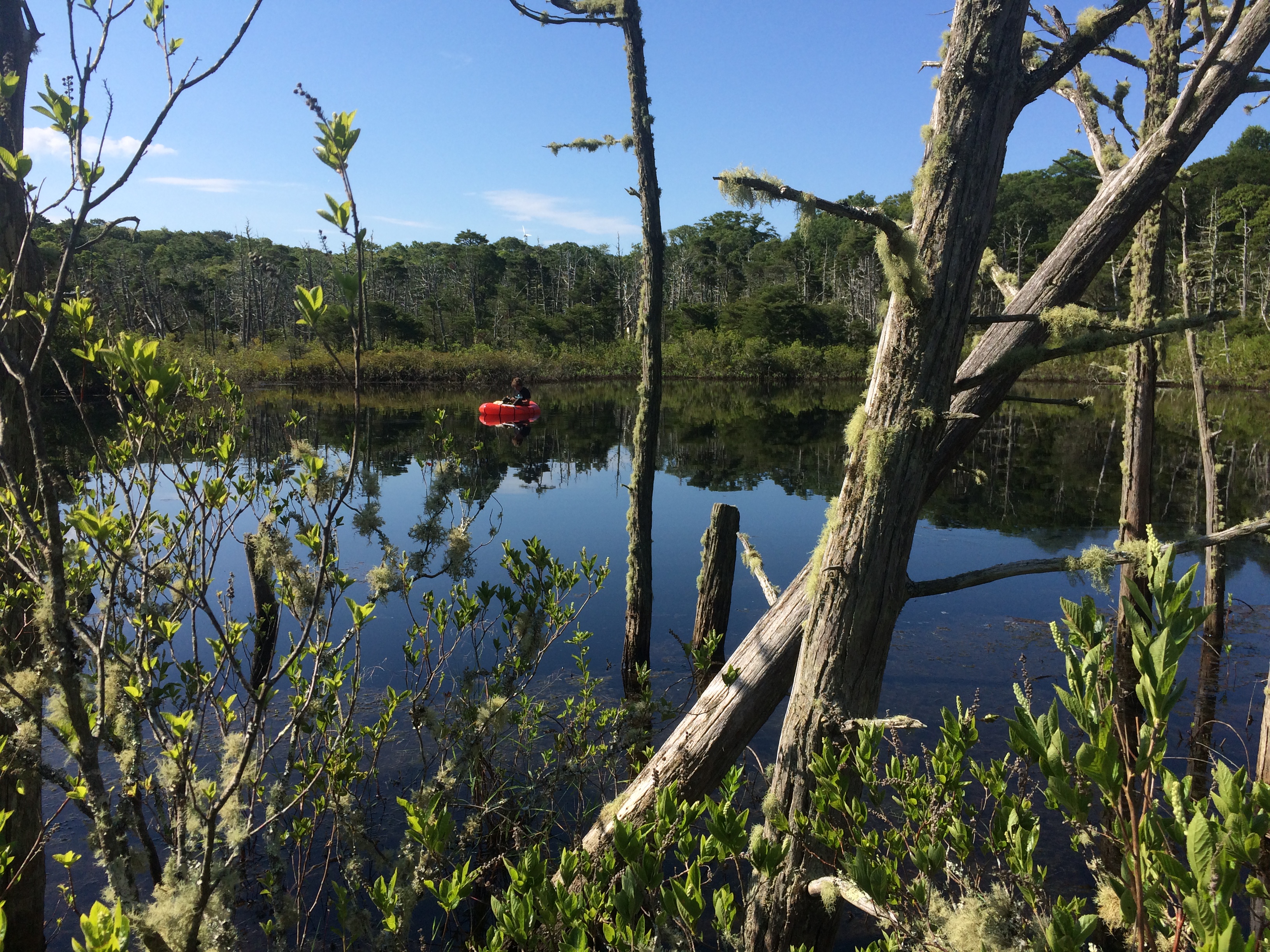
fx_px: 1064
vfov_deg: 48.2
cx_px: 635
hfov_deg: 61.7
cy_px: 476
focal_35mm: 29
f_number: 2.2
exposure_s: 1/1953
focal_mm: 4.15
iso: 32
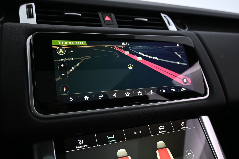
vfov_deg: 41.7
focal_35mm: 32
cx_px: 120
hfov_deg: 59.5
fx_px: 209
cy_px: 80
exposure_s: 1/30
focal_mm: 21
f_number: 4
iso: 1600
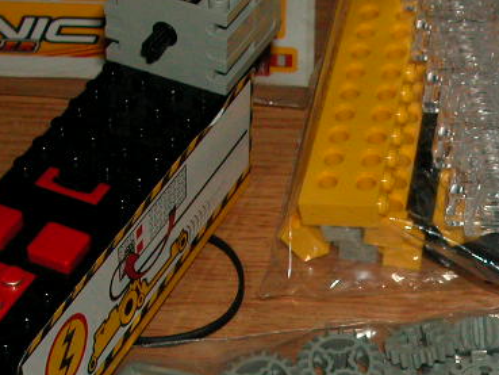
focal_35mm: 97
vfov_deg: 15.1
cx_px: 422
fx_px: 1399
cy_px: 345
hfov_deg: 19.9
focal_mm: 9
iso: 200
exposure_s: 1/60
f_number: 4.2
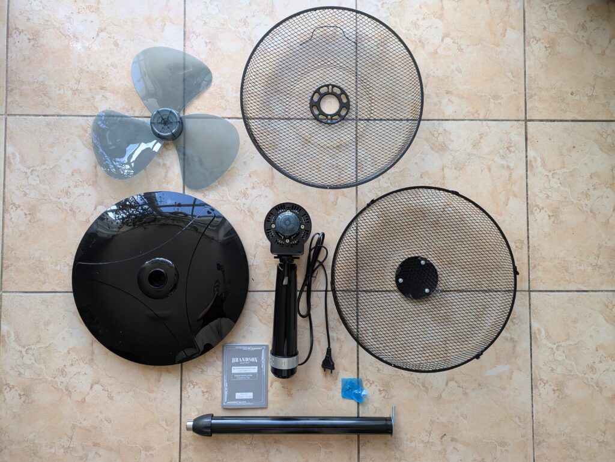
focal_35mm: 25
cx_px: 308
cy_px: 231
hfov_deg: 69.4
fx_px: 444
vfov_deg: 54.9
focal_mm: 5.43
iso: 42
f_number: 1.89
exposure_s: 1/60
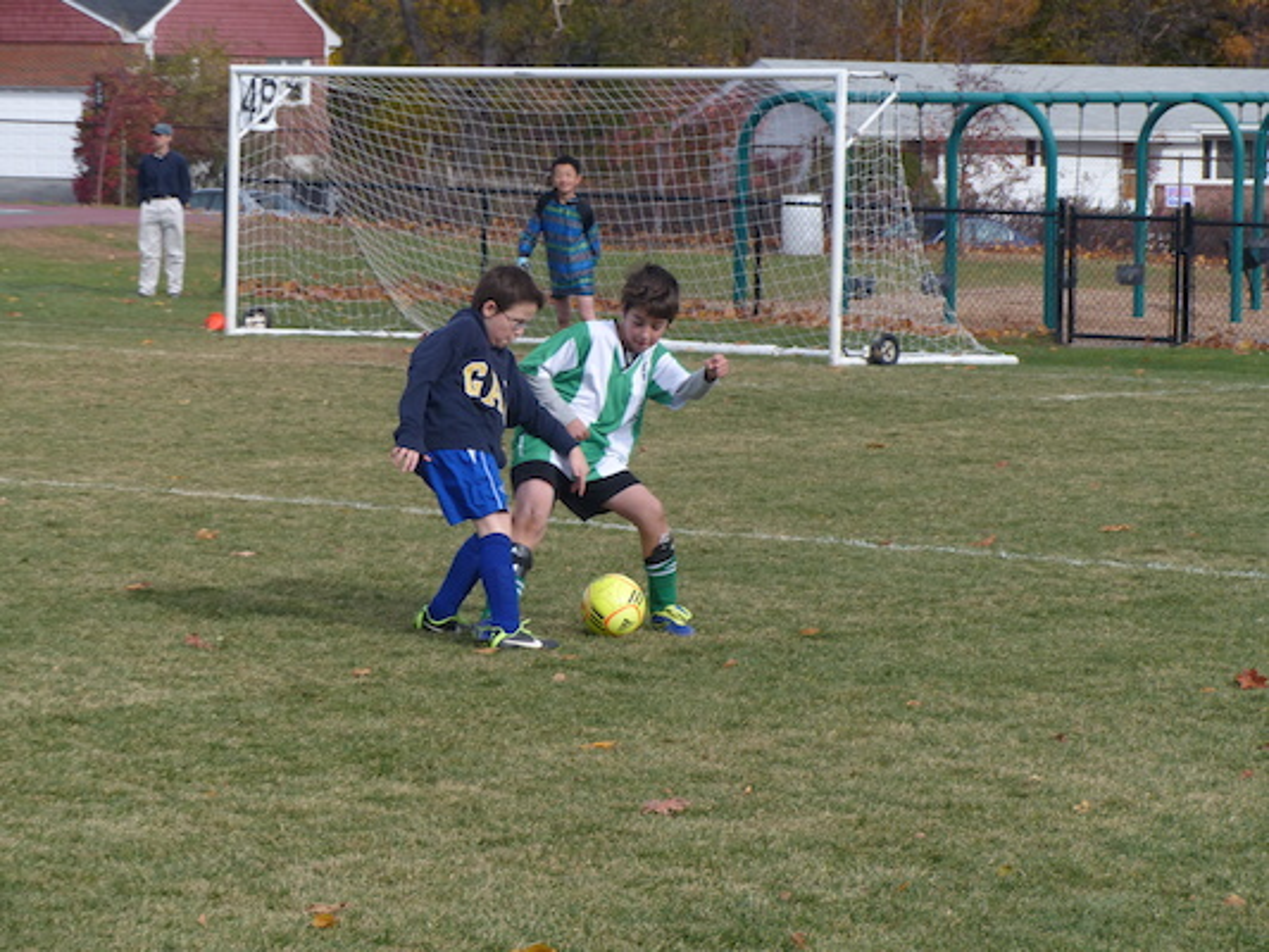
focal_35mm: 147
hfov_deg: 13.4
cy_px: 476
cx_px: 634
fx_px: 5390
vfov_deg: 10.1
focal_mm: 26.5
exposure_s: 1/500
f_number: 2.8
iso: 125
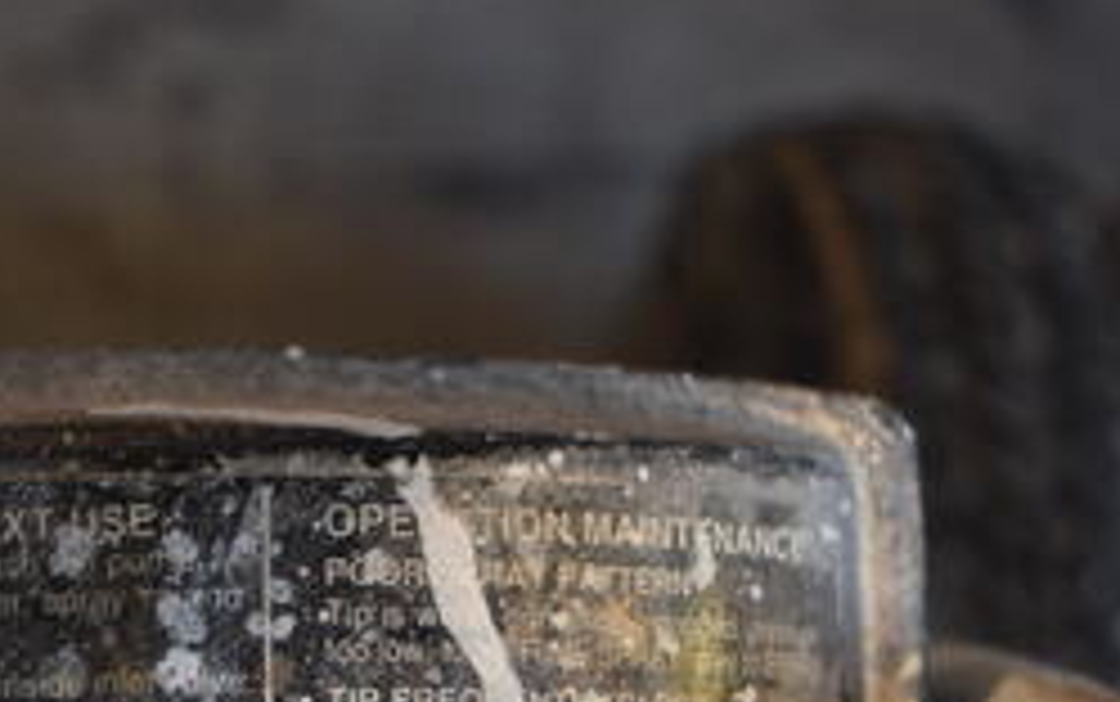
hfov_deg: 19.6
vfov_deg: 12.2
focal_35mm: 105
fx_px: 3207
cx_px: 202
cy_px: 860
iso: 1000
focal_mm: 28
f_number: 4.2
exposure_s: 1/60
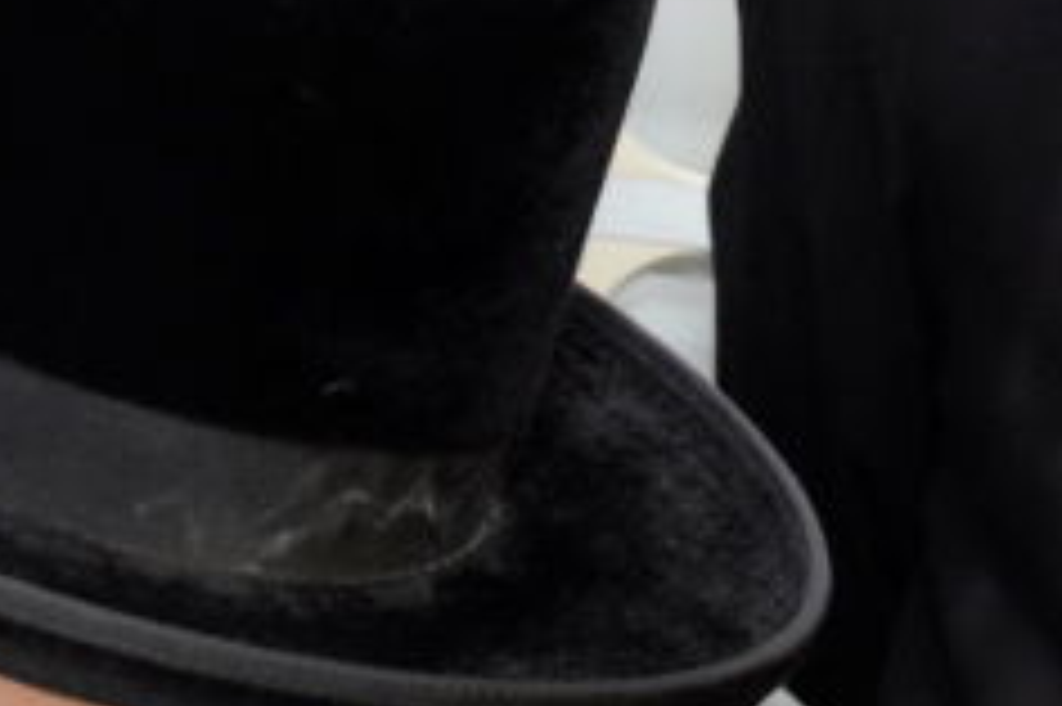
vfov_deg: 9.4
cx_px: -130
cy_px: 917
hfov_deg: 14.0
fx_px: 4215
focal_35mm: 143
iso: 640
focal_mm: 22
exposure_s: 1/100
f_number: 5.6
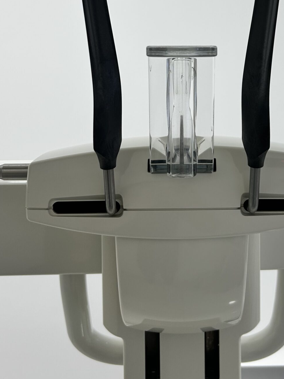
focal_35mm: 51
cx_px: 202
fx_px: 558
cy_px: 73
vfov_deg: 36.2
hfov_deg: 28.3
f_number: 1.5
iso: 40
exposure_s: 1/100
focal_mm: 5.7
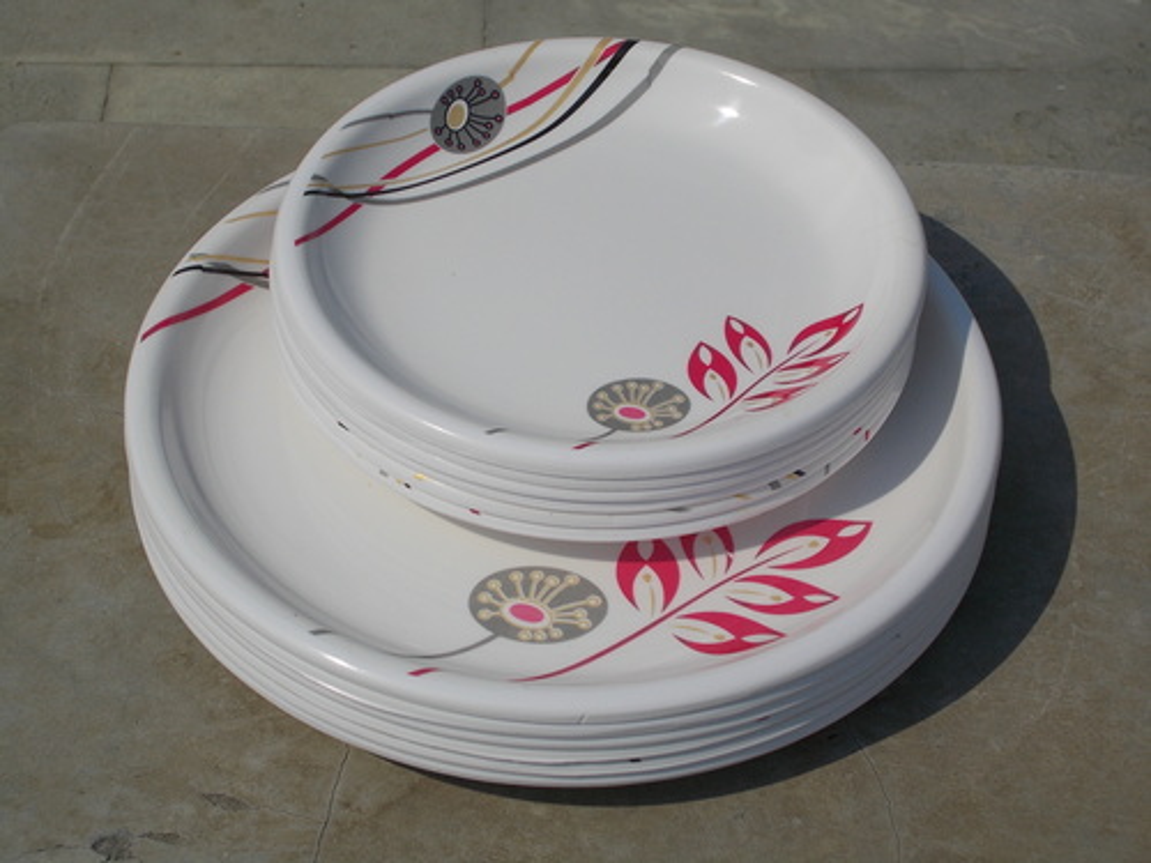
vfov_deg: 19.4
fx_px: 2527
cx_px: 576
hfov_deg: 25.7
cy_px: 432
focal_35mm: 76
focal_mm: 13.5
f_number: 14.5
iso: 80
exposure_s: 1/250
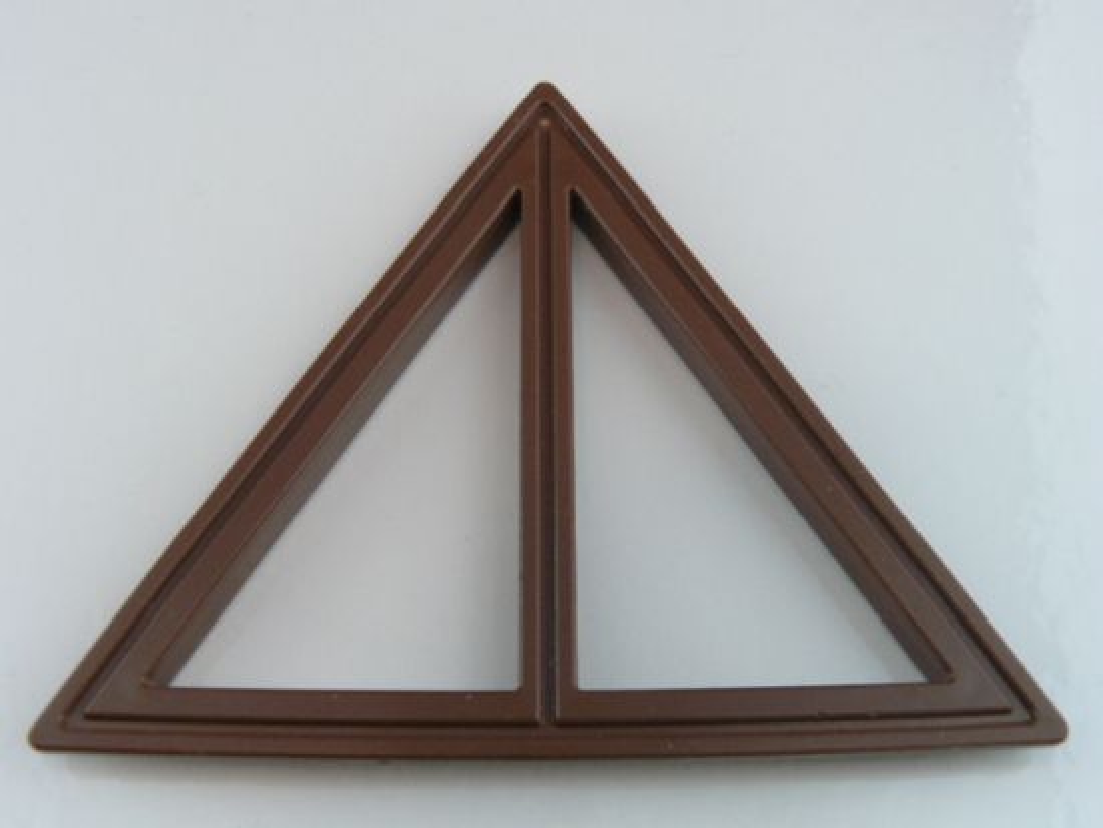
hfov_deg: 51.3
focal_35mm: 36
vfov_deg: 39.7
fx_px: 1148
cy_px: 414
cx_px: 552
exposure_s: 1/20
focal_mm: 6
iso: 100
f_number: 4
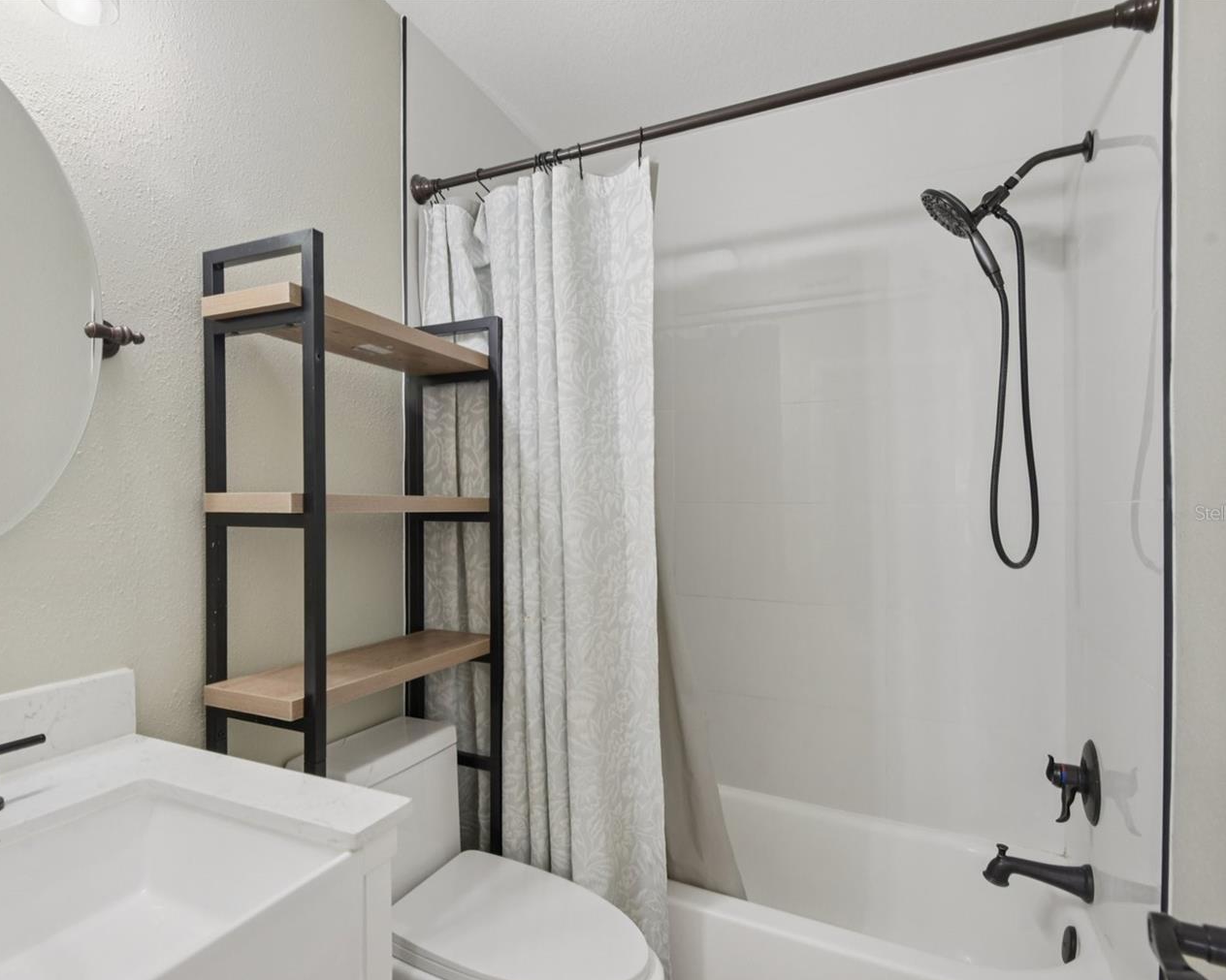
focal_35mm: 19
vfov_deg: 70.8
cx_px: 505
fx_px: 689
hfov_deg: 82.5
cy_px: 513
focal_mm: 16
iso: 400
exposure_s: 1/8
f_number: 8
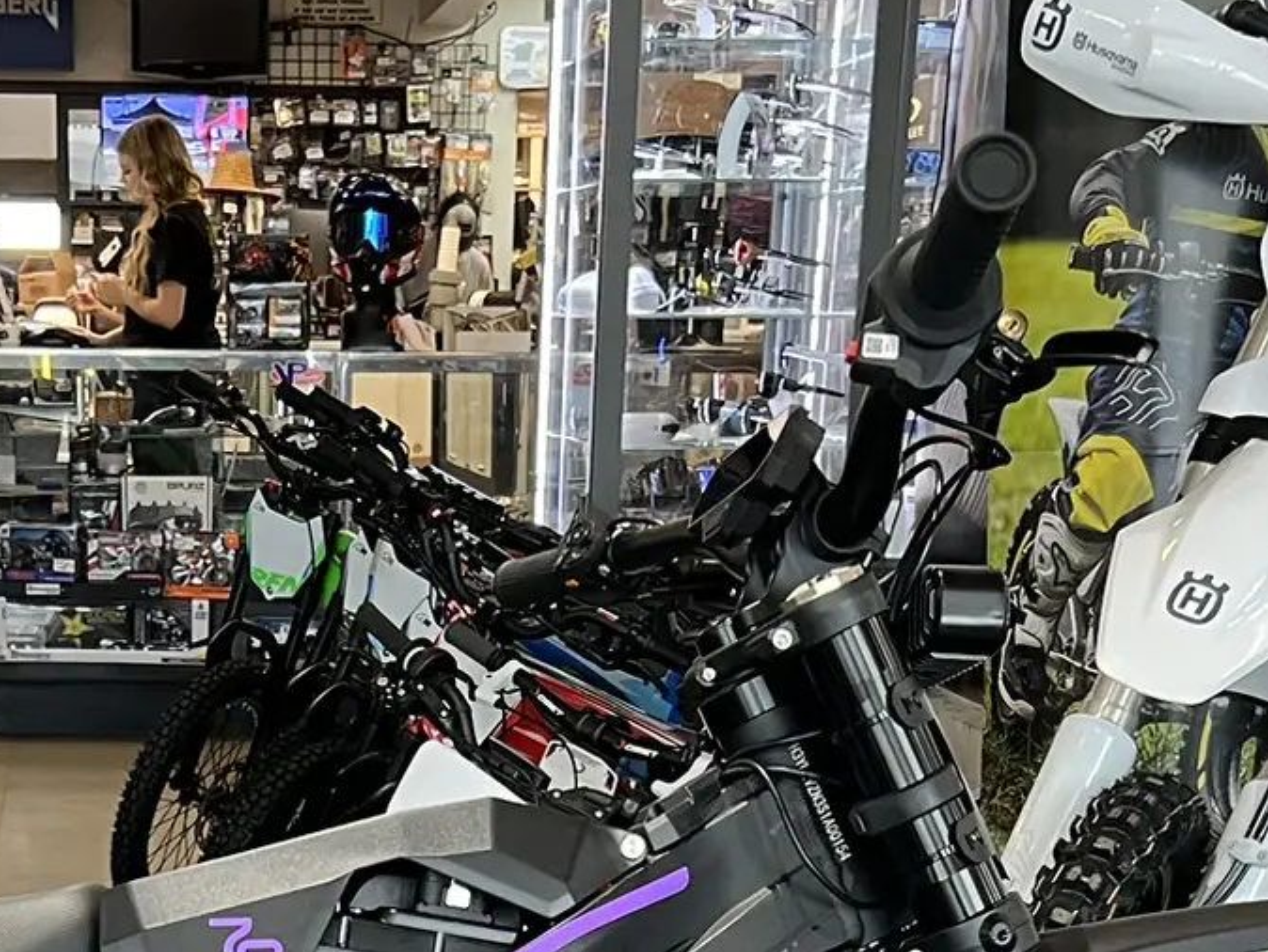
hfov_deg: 24.3
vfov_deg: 17.0
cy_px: 1404
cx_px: 258
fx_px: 2895
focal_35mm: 79
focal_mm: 5.7
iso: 160
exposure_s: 1/60
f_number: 1.5
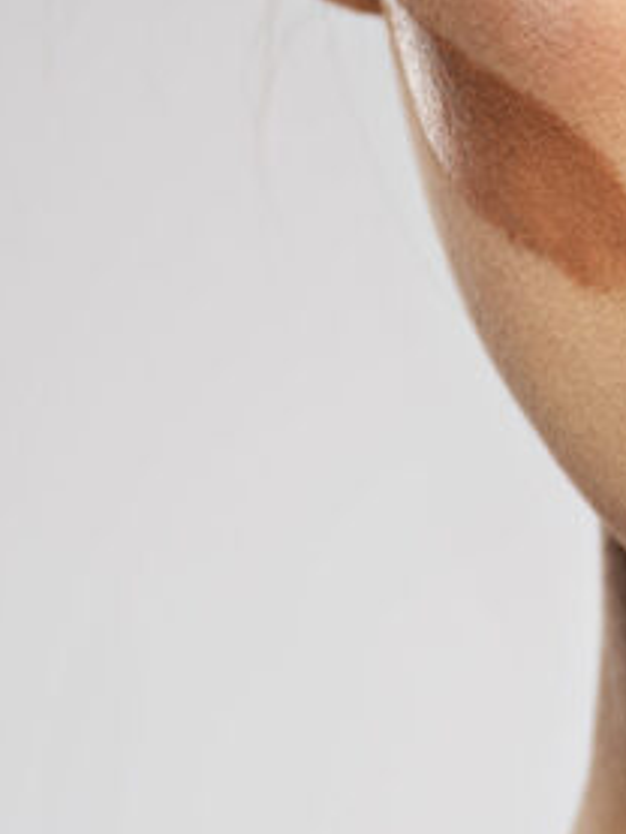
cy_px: -220
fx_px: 8360
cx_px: 1102
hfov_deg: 4.3
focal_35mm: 347
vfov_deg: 5.7
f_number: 9
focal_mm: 120
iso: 200
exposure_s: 1/125
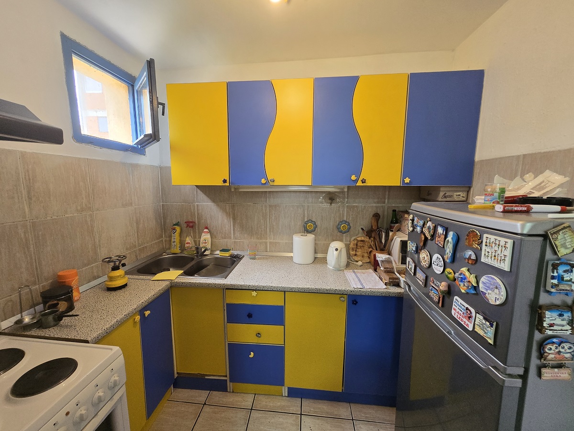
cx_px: 287
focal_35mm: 13
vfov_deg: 89.9
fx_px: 216
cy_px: 216
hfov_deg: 106.2
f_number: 2.2
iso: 160
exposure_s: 1/50
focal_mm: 1.7
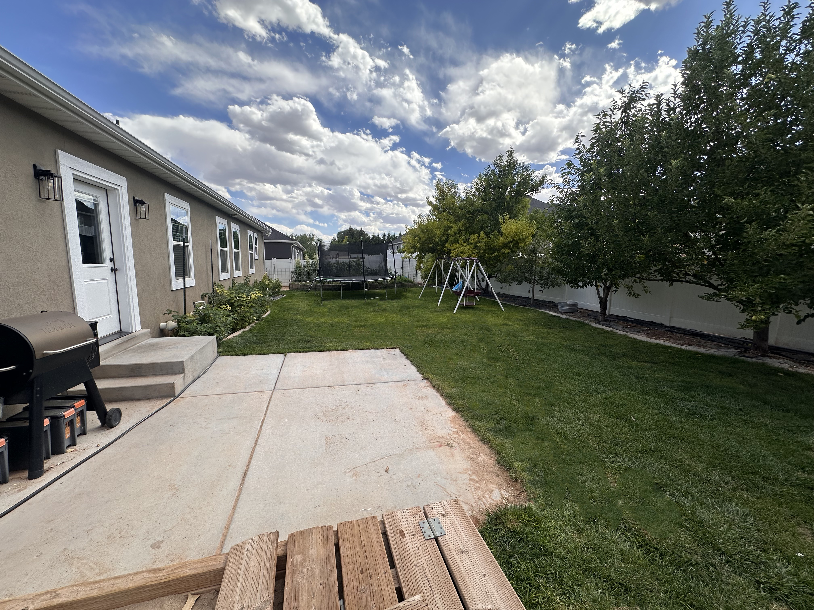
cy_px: 305
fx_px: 329
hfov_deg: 102.1
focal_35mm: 14
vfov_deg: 85.7
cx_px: 407
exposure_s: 1/979
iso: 40
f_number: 2.2
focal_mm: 2.22
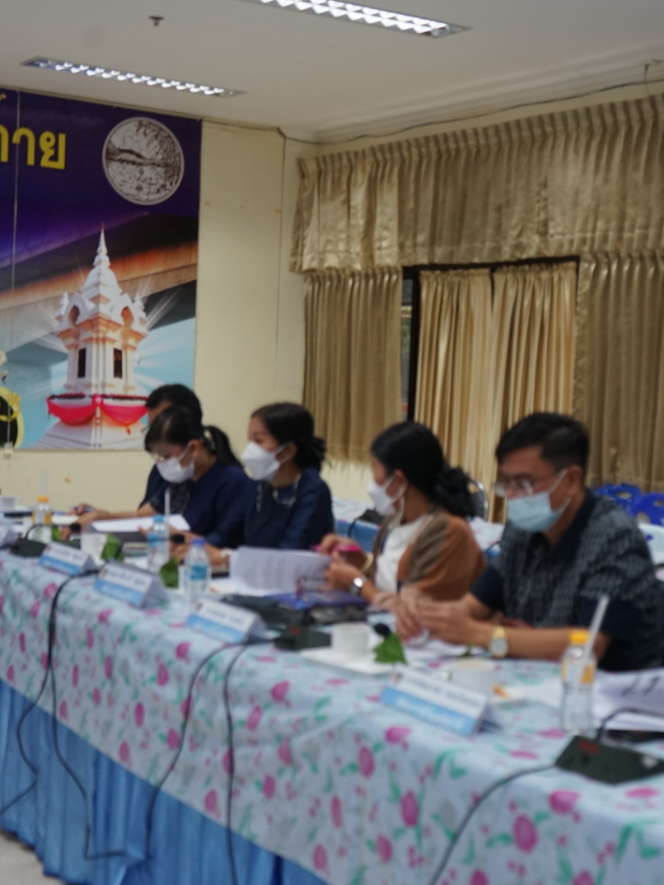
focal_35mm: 55
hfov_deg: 26.0
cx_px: 549
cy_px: 442
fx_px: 1406
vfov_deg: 34.9
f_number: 4
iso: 1250
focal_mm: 38
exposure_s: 1/160
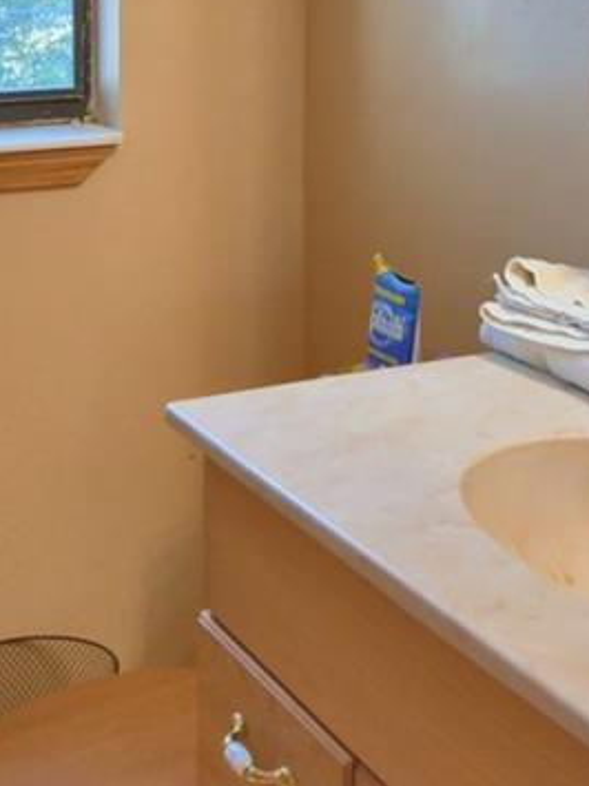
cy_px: -18
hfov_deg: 22.3
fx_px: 1476
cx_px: 458
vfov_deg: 27.9
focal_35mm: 65
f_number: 4.5
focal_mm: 10
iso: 400
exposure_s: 1/80
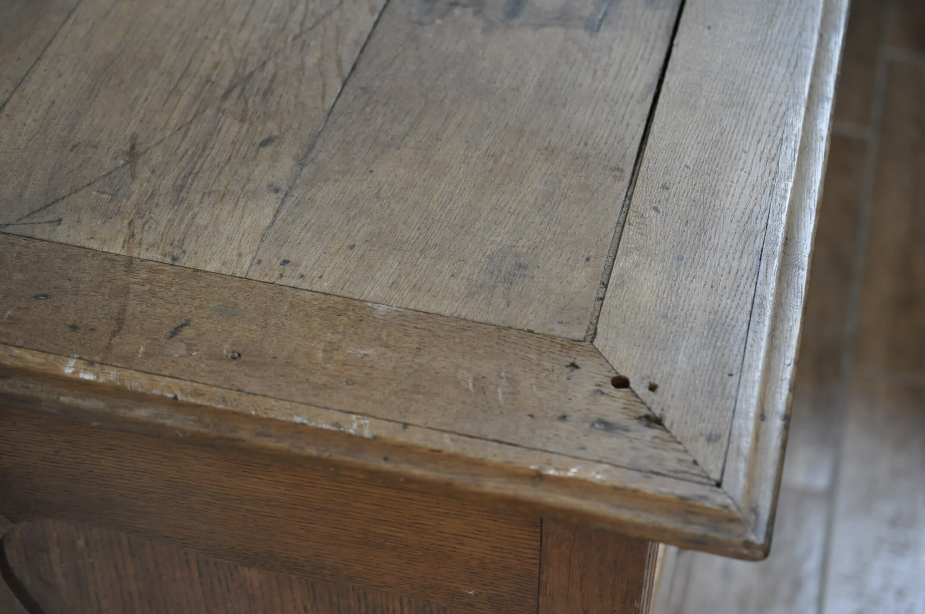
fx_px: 1540
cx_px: 462
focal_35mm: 60
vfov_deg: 22.6
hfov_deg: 33.4
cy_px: 307
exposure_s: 1/30
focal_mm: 40
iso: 800
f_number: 2.8
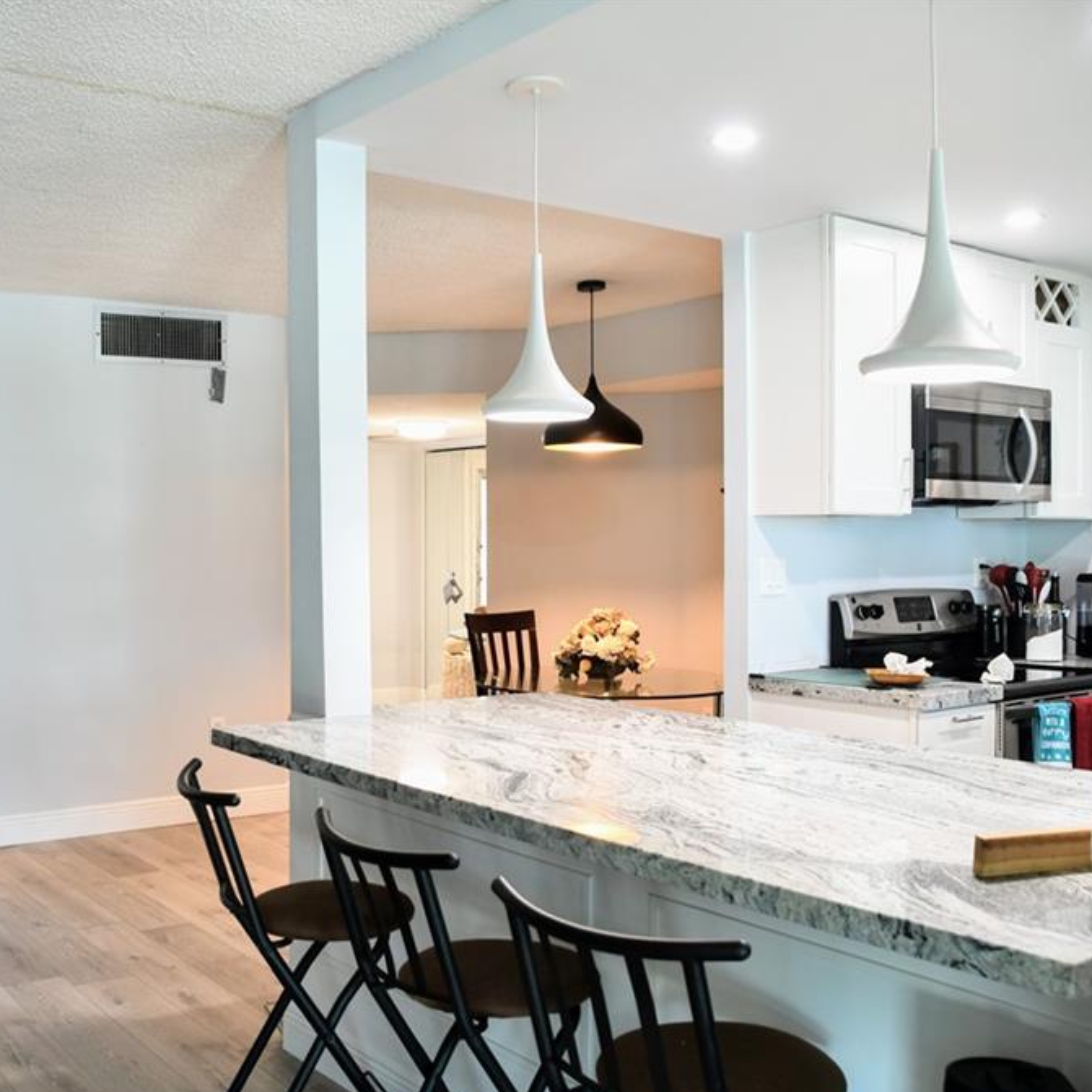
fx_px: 1249
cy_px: 550
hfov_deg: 46.7
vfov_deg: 47.2
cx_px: 400
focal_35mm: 35
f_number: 4
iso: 400
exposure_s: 1/60
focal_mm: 18
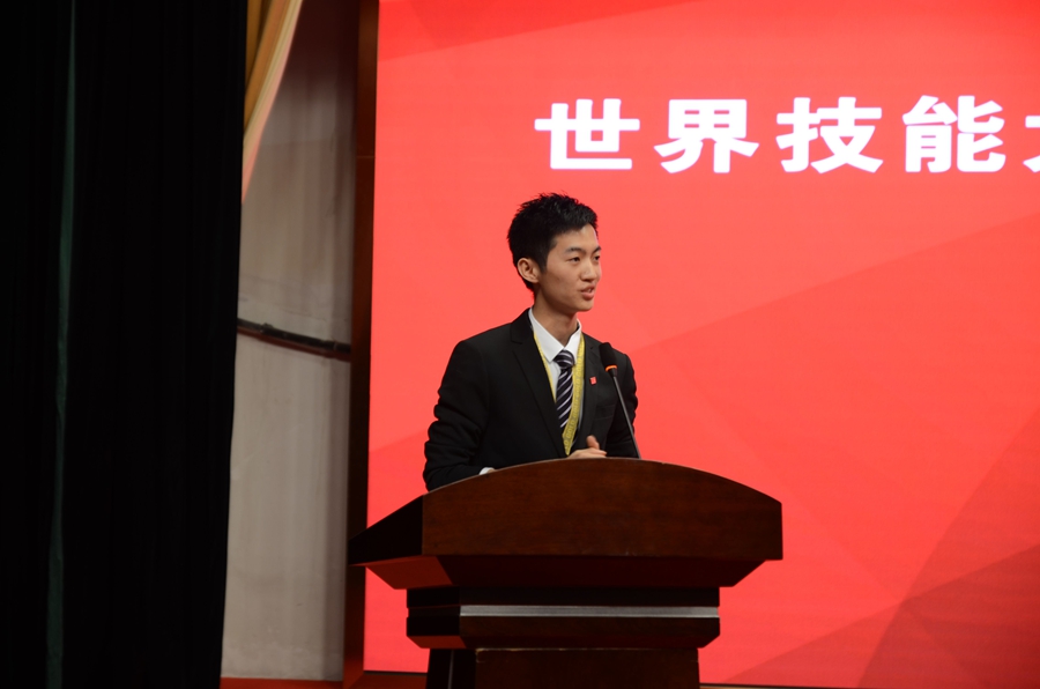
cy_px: 344
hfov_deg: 27.0
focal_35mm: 75
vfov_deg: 18.1
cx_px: 520
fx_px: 2162
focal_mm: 50
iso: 100
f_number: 2.8
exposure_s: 1/15
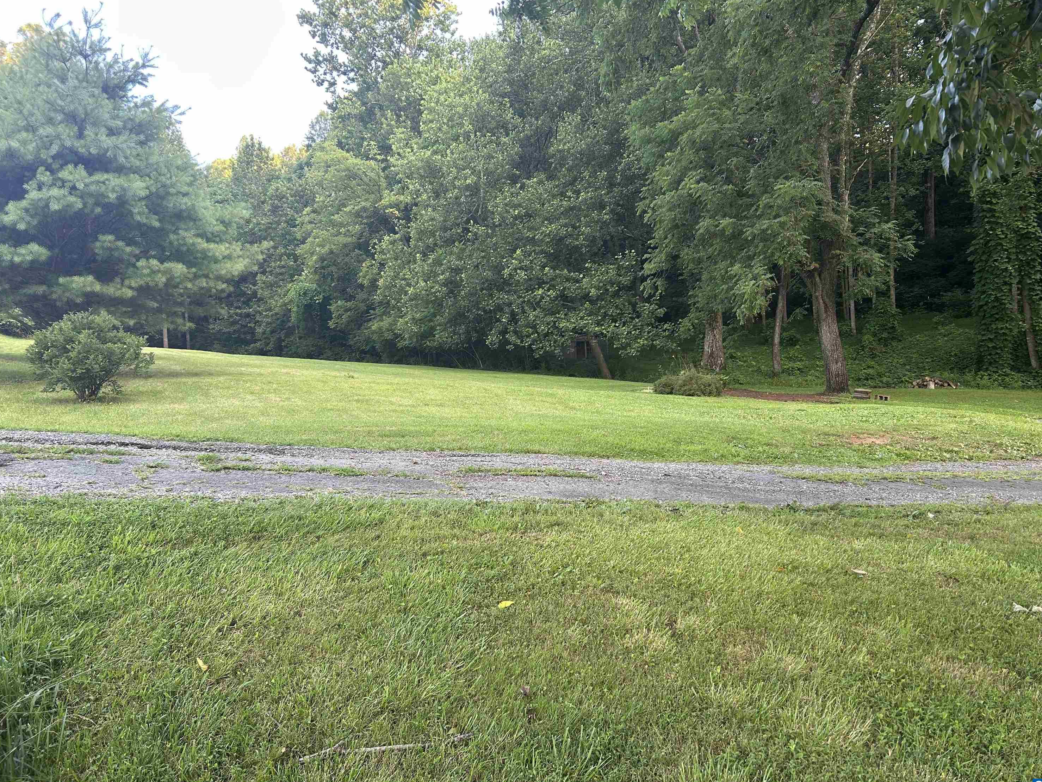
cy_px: 392
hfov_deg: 65.3
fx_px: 813
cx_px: 530
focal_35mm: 27
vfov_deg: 51.4
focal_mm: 5.7
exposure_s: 1/121
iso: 50
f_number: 1.5
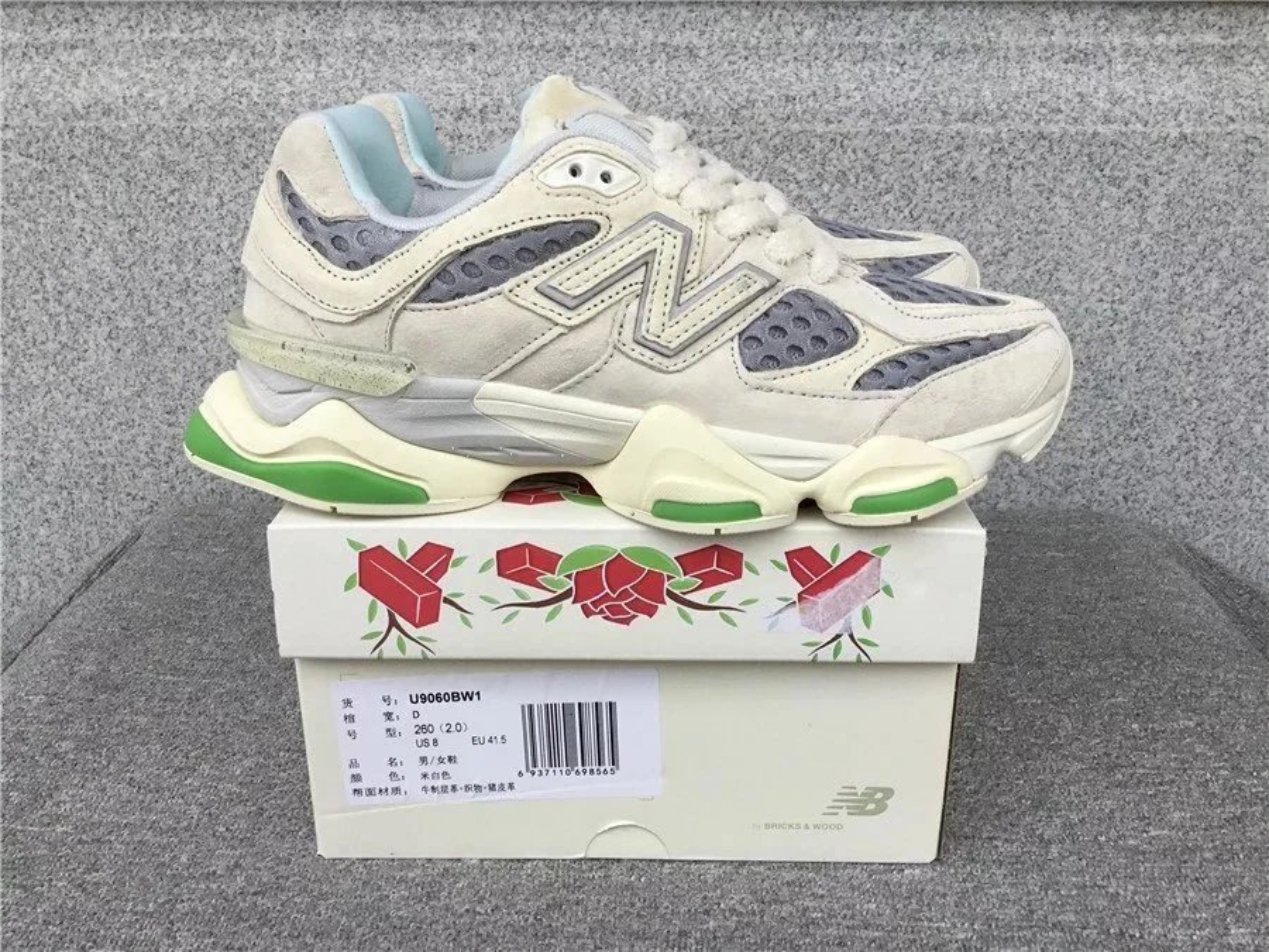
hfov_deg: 58.4
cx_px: 634
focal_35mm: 31
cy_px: 476
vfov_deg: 45.4
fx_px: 1136
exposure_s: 1/264
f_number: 2.4
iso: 25
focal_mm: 3.3
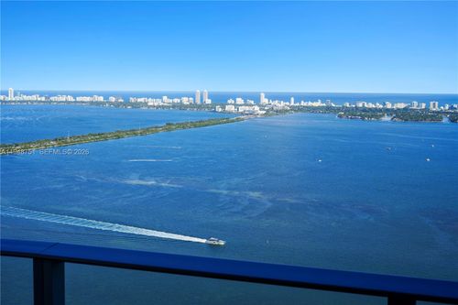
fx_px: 636
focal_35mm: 50
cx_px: 229
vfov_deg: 27.0
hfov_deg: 39.6
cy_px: 152
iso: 100
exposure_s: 1/200
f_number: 10
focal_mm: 50
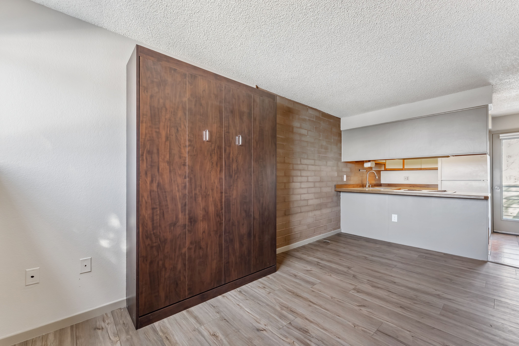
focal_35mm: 14
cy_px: 173
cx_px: 260
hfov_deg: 104.2
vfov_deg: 81.3
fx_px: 202
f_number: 8
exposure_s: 1/20
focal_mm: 14
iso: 800
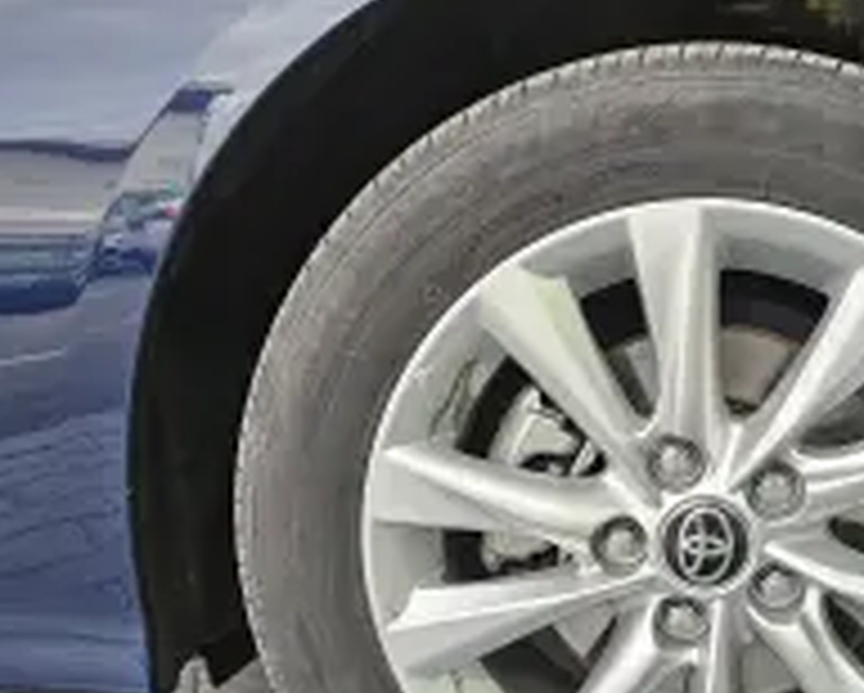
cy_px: 464
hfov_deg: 42.0
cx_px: 680
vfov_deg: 35.4
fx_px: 1075
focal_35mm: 42
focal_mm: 6.3
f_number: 1.7
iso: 200
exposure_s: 1/190
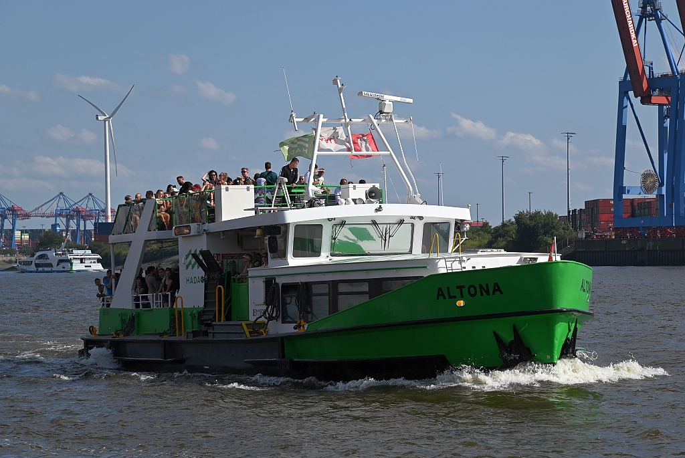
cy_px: 229
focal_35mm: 92
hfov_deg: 22.1
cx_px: 342
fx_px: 1752
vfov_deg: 14.9
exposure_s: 1/500
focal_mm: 92
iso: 100
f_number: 8
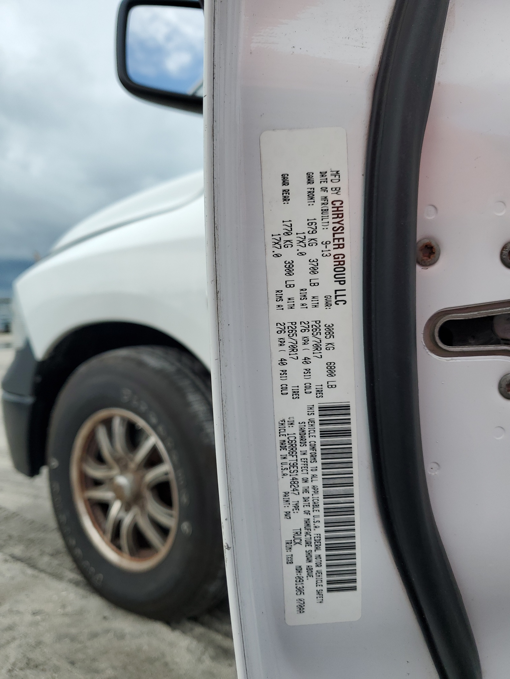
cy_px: 340
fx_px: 511
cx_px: 255
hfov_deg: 53.1
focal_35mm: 26
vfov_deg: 67.3
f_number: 1.5
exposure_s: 1/1429
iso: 50
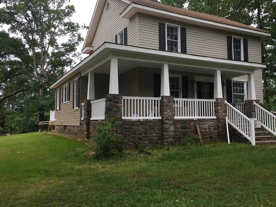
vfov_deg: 42.9
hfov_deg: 55.2
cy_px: 95
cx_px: 153
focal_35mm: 33
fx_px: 263
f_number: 2.2
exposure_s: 1/499
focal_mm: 4.15
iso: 25
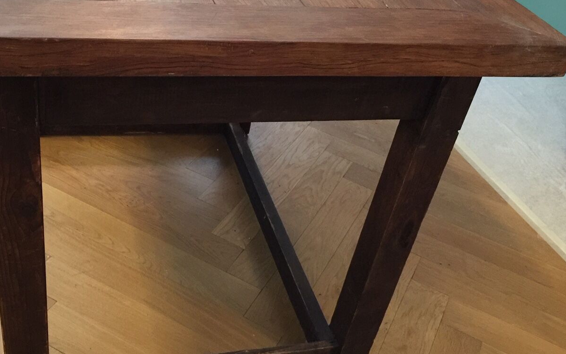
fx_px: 648
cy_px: 166
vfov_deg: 30.6
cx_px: 227
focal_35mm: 42
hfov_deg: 46.9
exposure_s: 1/8
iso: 160
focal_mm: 4.15
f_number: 2.2
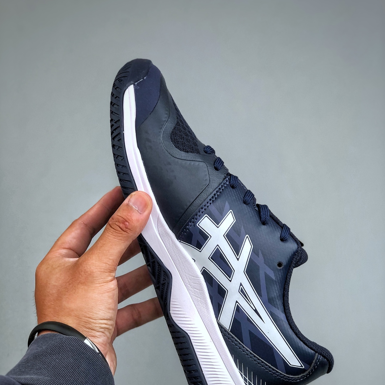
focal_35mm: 68
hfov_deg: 25.4
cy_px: 252
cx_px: 191
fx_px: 856
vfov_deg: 25.2
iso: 40
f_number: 2.8
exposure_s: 1/100
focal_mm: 6.6
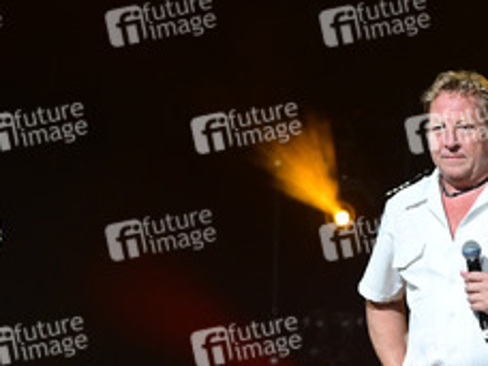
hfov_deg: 7.2
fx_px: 3877
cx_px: 189
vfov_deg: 5.4
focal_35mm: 275
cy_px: 289
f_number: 4.5
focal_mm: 145
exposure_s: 1/320
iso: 3200
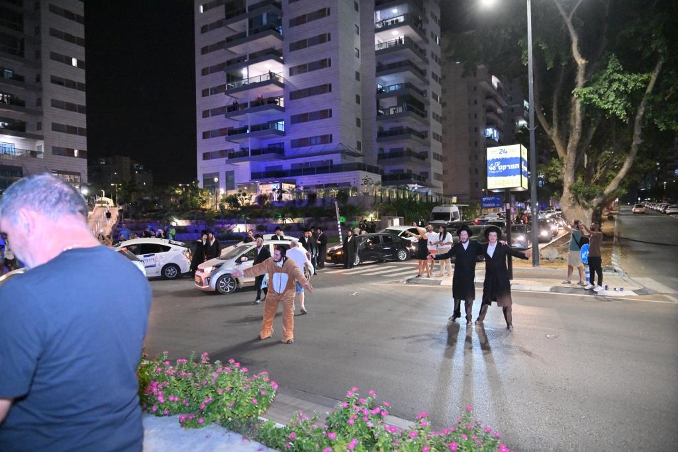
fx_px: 452
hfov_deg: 73.7
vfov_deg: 53.1
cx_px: 339
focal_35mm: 24
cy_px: 226
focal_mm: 24
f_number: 4
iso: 3200
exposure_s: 1/125
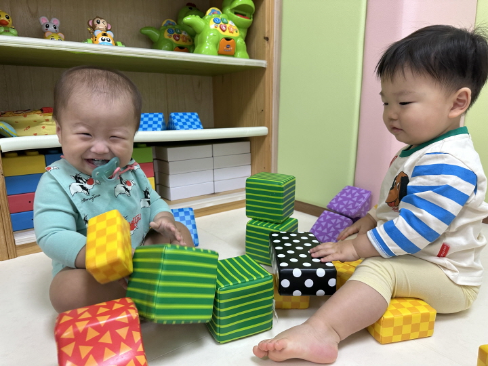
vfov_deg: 56.8
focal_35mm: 24
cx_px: 244
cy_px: 183
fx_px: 338
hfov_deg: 71.6
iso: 160
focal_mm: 6.86
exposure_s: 1/120
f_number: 1.78
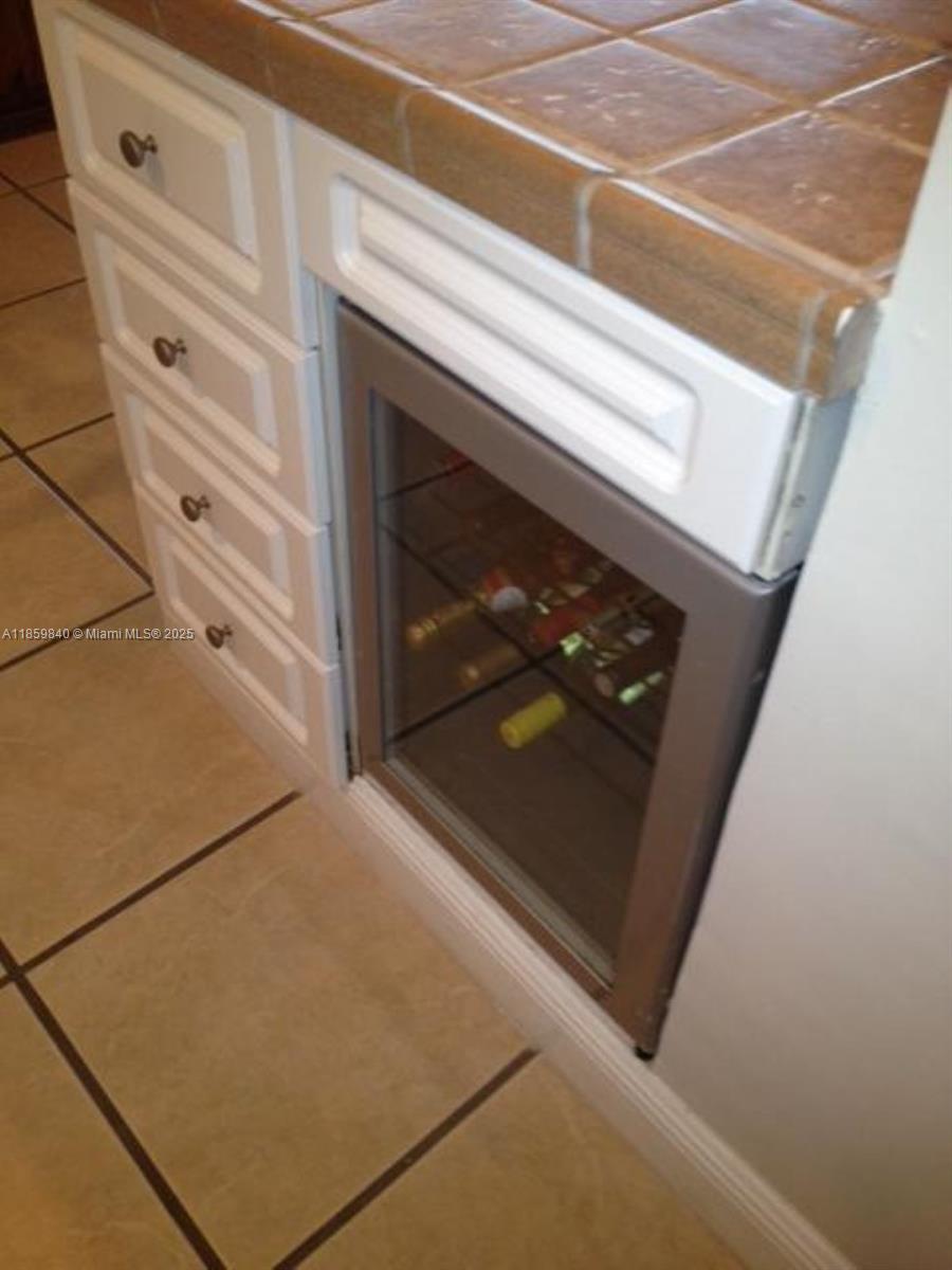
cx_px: 476
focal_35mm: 35
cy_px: 635
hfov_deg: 40.7
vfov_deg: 52.6
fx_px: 1283
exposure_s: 1/20
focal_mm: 4.28
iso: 125
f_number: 2.4
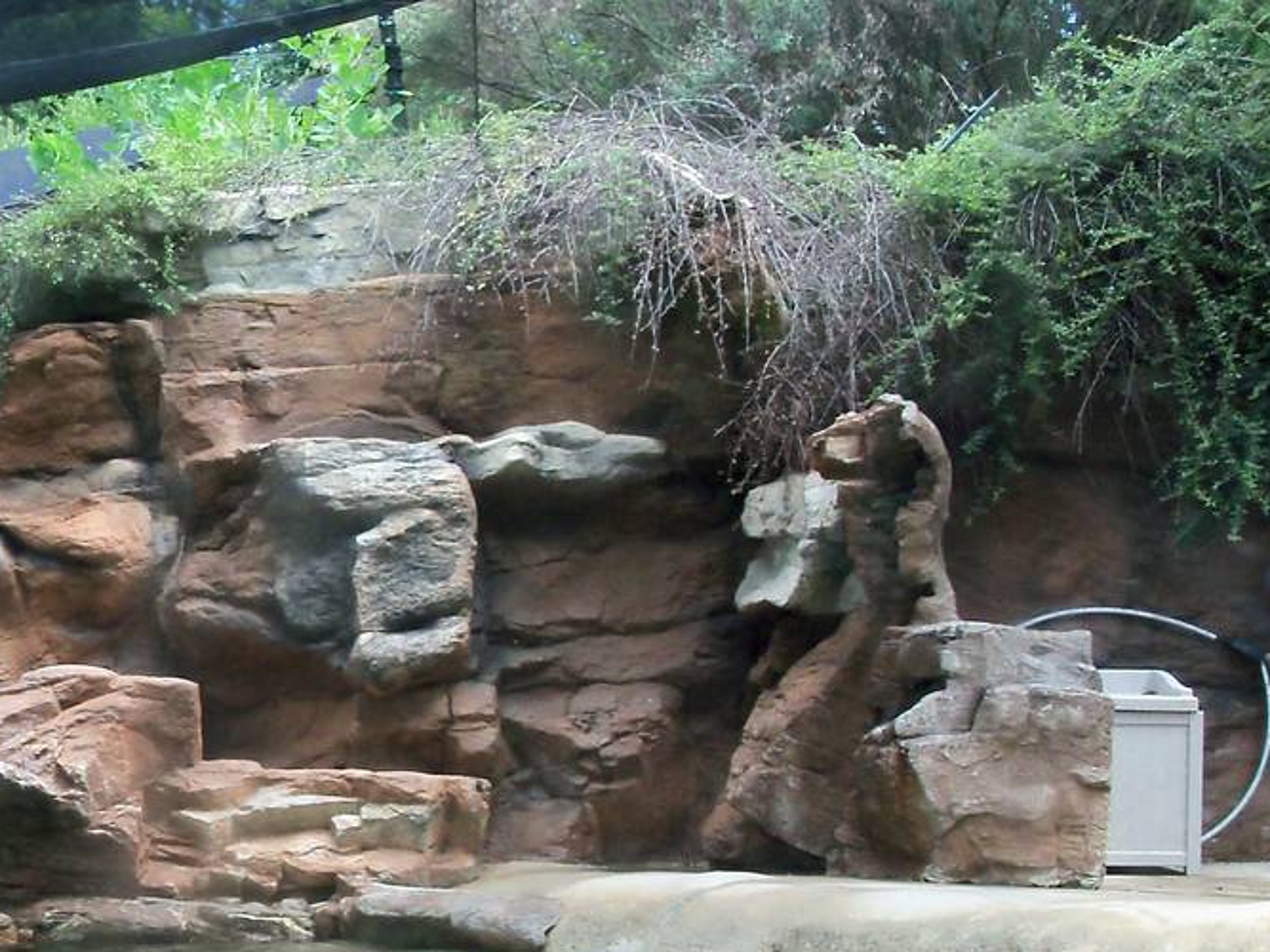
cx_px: -202
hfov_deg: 21.8
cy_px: 744
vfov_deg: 17.4
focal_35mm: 84
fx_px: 3081
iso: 80
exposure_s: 1/100
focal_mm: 6.3
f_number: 3
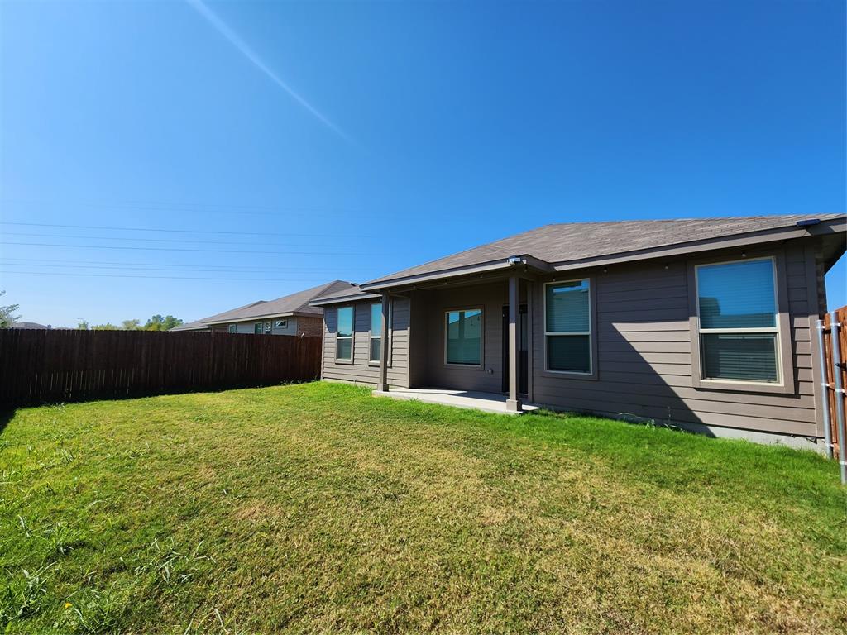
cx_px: 424
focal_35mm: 13
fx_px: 318
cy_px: 318
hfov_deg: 106.2
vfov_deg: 89.9
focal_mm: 2.2
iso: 50
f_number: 2.2
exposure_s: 1/2128
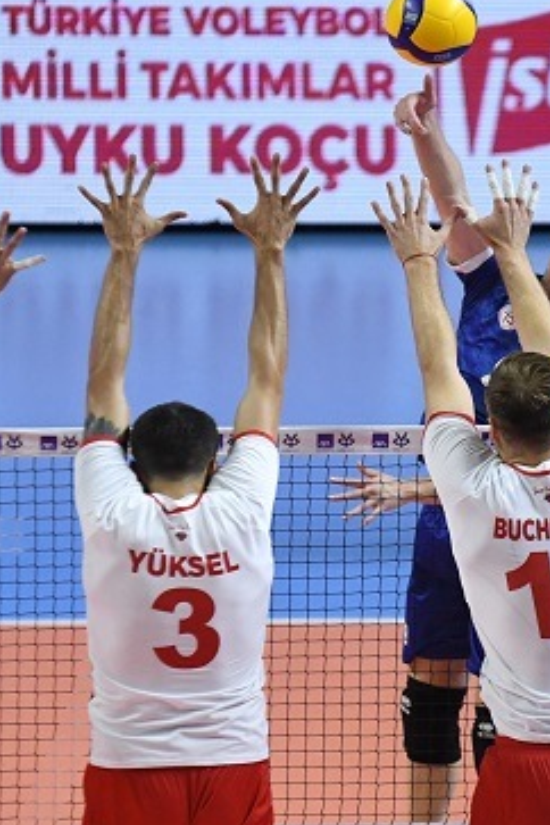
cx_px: 316
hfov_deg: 3.0
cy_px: 380
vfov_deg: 4.5
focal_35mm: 459
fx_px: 10514
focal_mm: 185
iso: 3200
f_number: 3.2
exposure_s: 1/1600
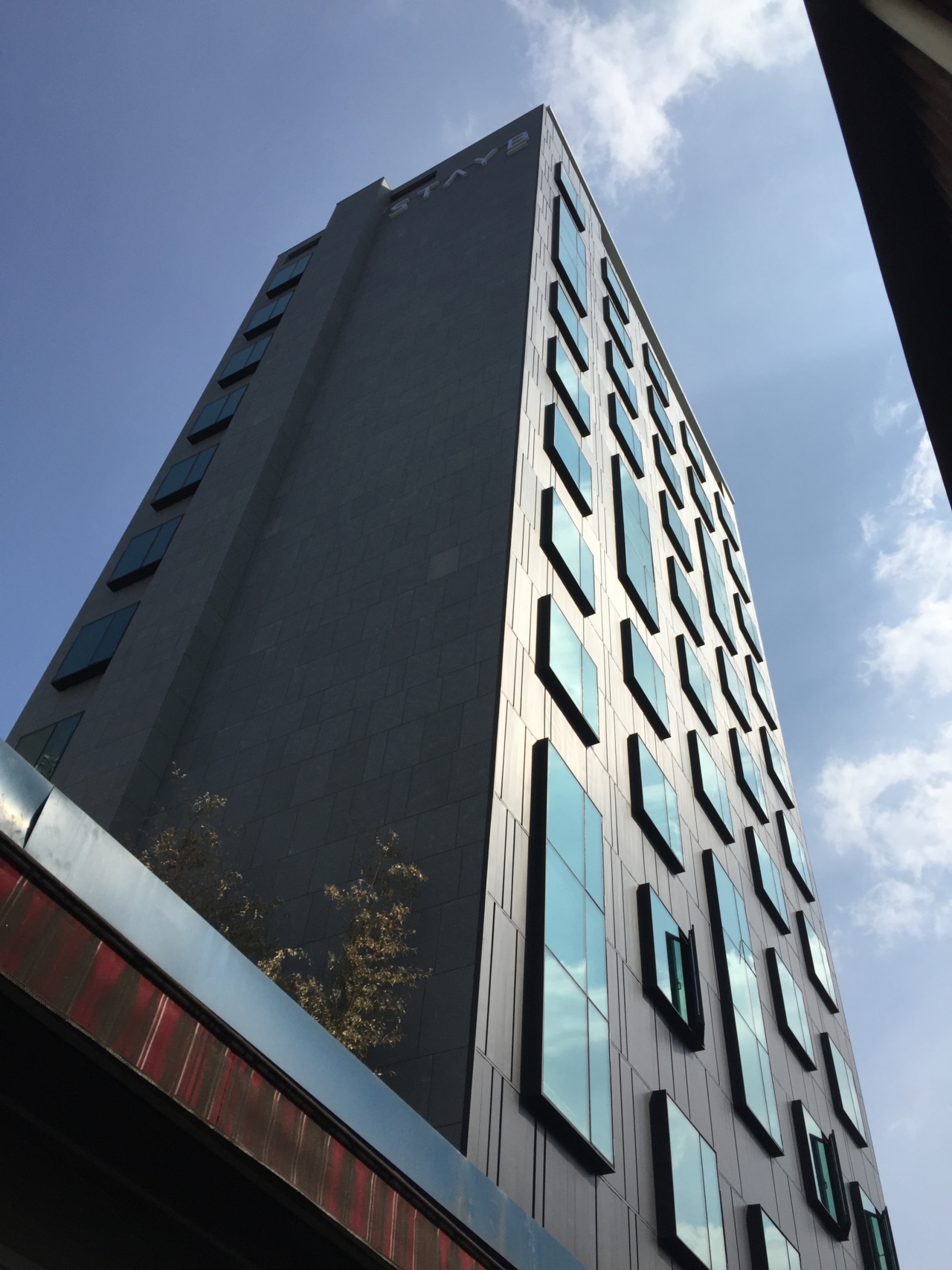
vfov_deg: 61.7
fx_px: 1064
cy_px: 635
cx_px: 476
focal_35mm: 29
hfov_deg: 48.2
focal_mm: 4.15
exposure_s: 1/3968
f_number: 2.2
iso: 32
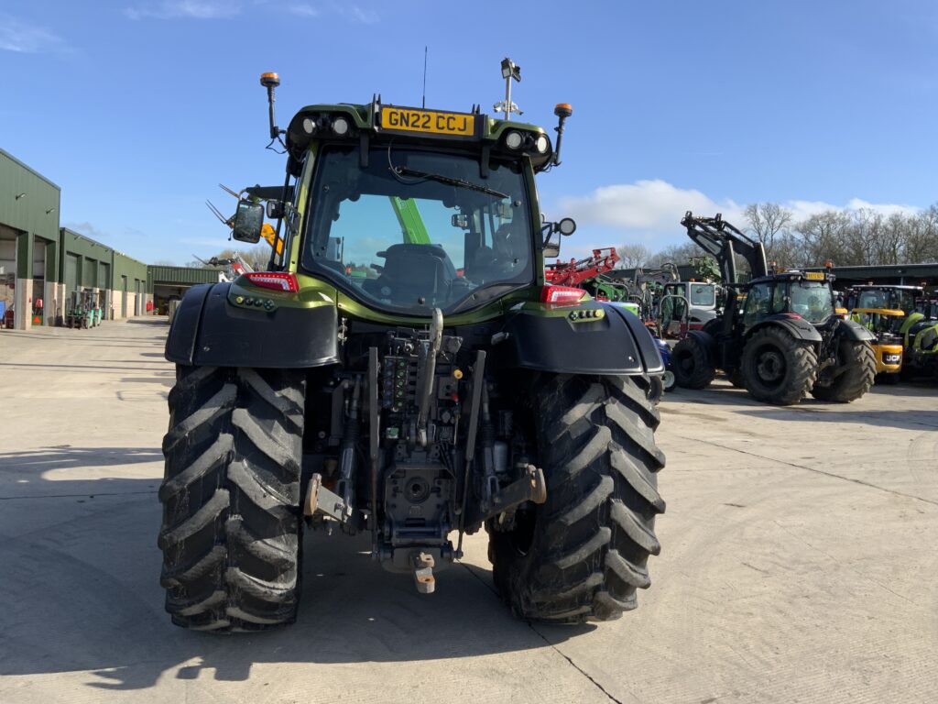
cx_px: 469
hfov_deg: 61.7
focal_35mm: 29
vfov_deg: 48.2
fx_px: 786
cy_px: 352
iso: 16
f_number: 1.8
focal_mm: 3
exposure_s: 1/1221
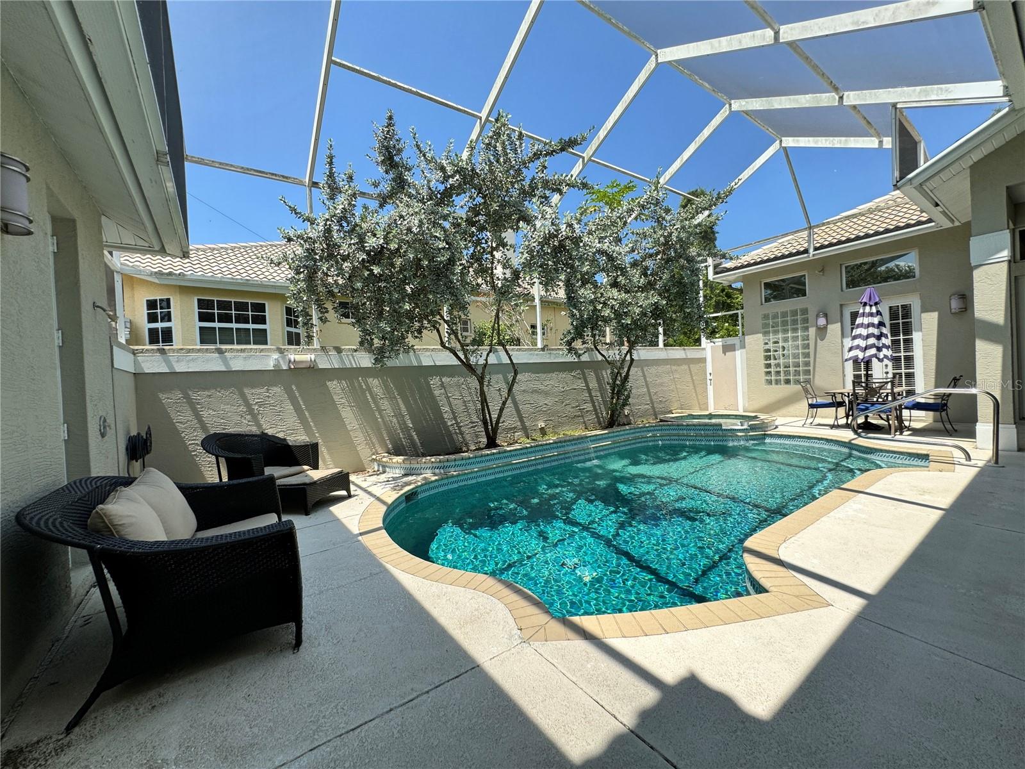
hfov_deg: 102.1
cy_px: 384
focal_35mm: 14
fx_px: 415
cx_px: 512
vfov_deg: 85.7
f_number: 2.2
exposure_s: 1/525
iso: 40
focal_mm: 2.22
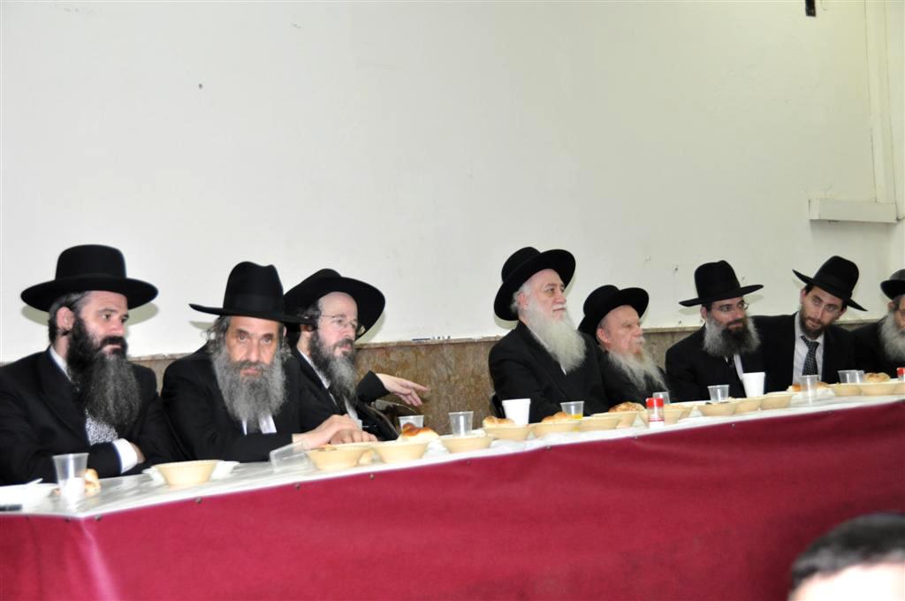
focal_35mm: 57
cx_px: 452
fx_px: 1431
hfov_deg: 35.1
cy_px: 300
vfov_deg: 23.7
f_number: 4.2
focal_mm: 38
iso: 800
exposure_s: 1/60
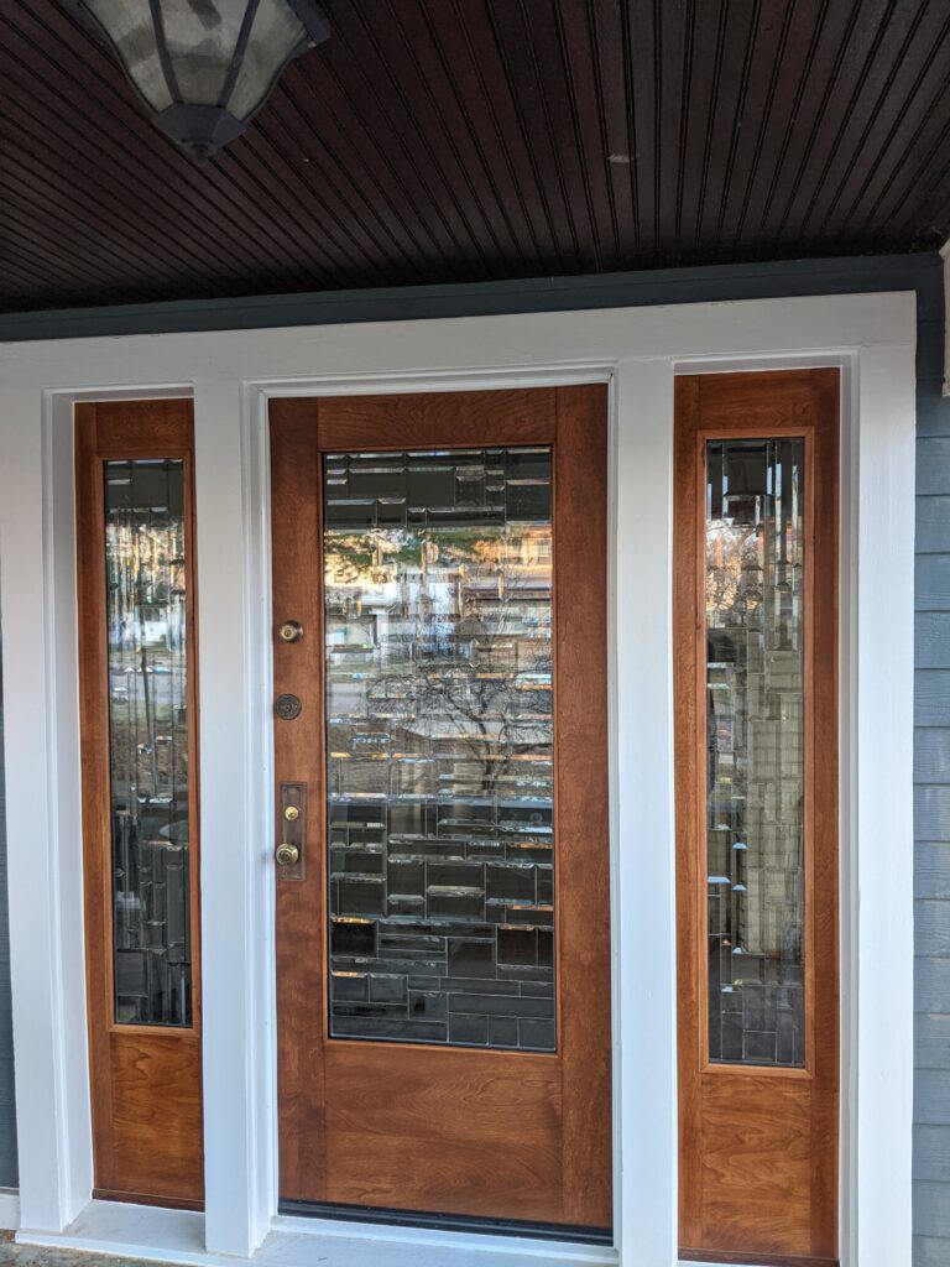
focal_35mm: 27
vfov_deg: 65.3
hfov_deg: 51.4
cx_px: 475
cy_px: 634
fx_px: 988
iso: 141
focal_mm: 4.44
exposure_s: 1/120
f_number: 1.8
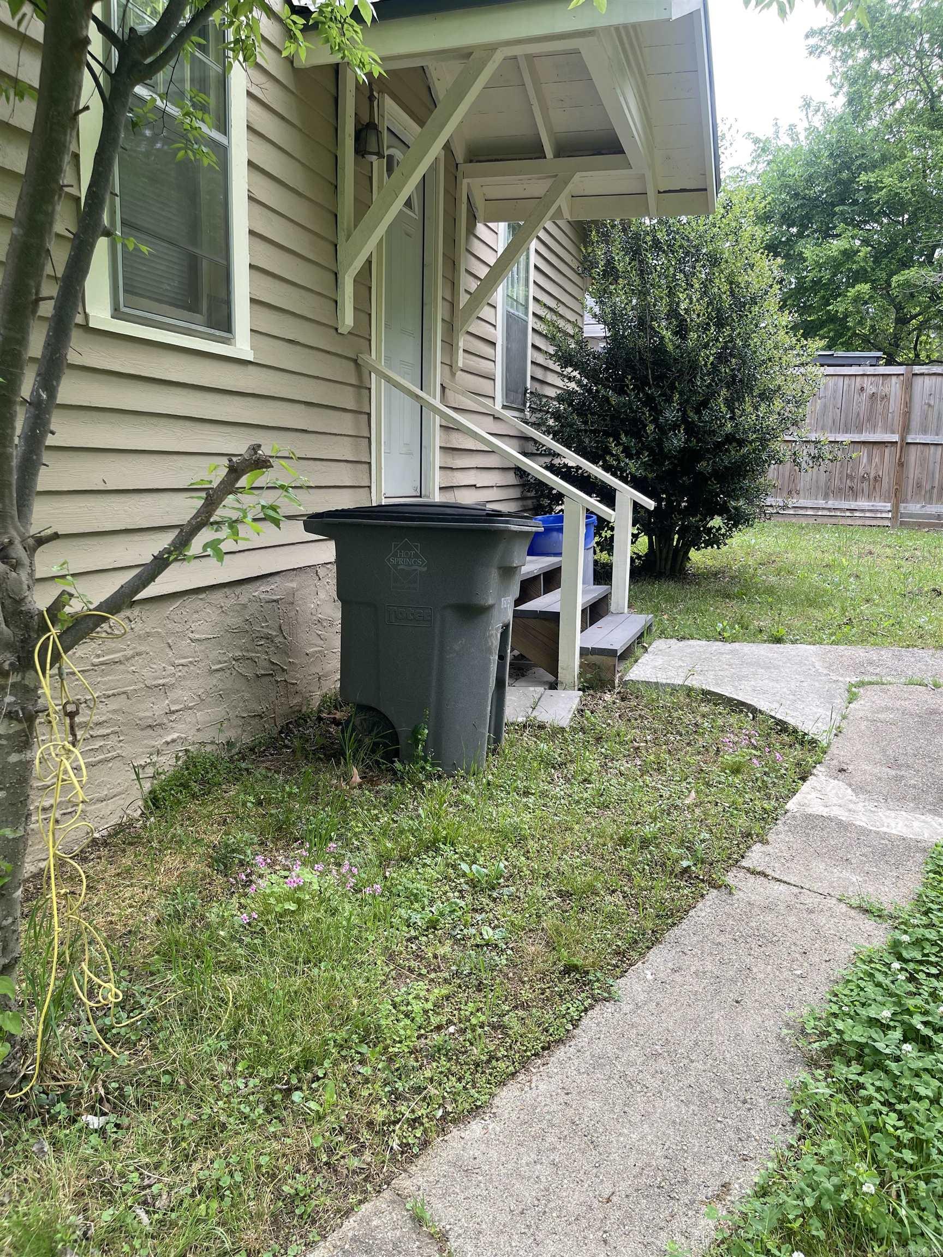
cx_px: 472
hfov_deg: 54.9
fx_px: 908
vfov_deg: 69.4
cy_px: 628
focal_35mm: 25
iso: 32
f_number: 1.6
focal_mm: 5.1
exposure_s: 1/320
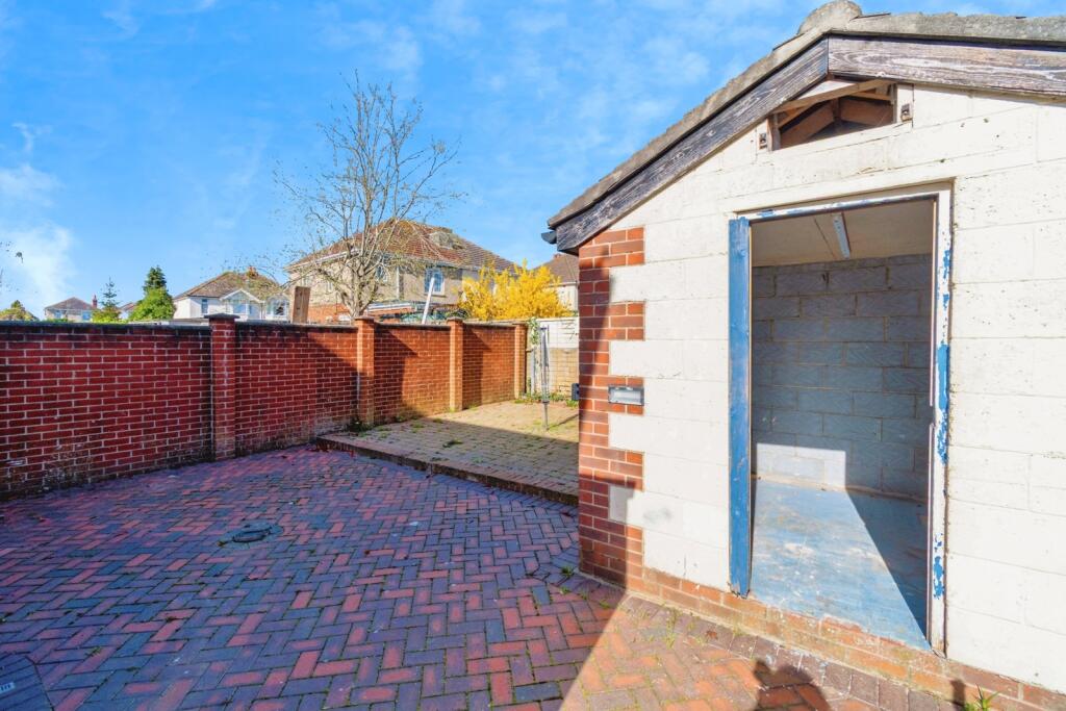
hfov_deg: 100.4
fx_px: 444
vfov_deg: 77.3
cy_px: 356
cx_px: 533
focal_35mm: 15
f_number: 7.1
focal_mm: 10
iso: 200
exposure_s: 1/1000
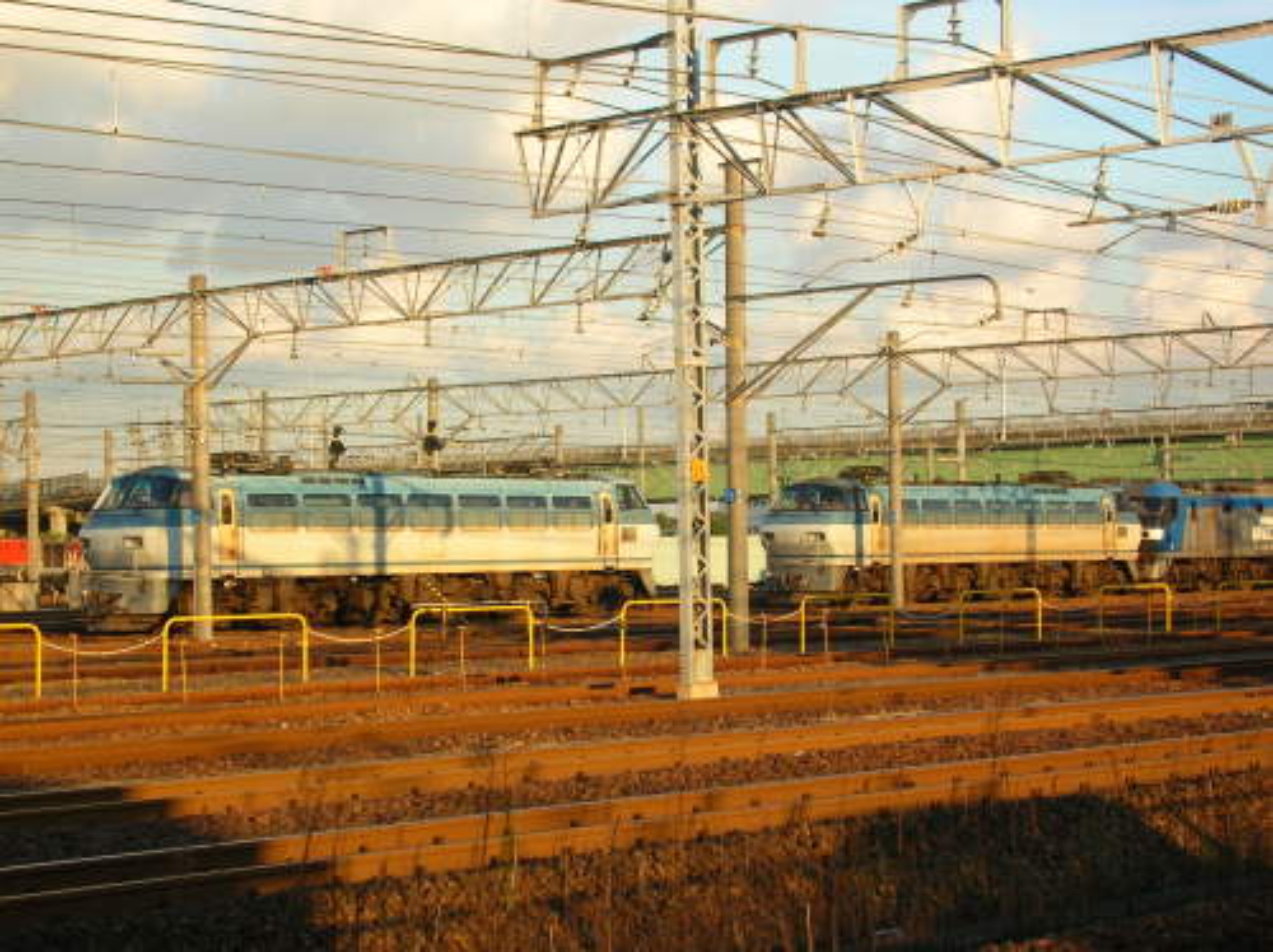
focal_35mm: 74
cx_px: 636
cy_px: 476
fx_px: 2719
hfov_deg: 26.4
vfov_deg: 19.9
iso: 50
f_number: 4
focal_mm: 12.3
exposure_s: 1/196
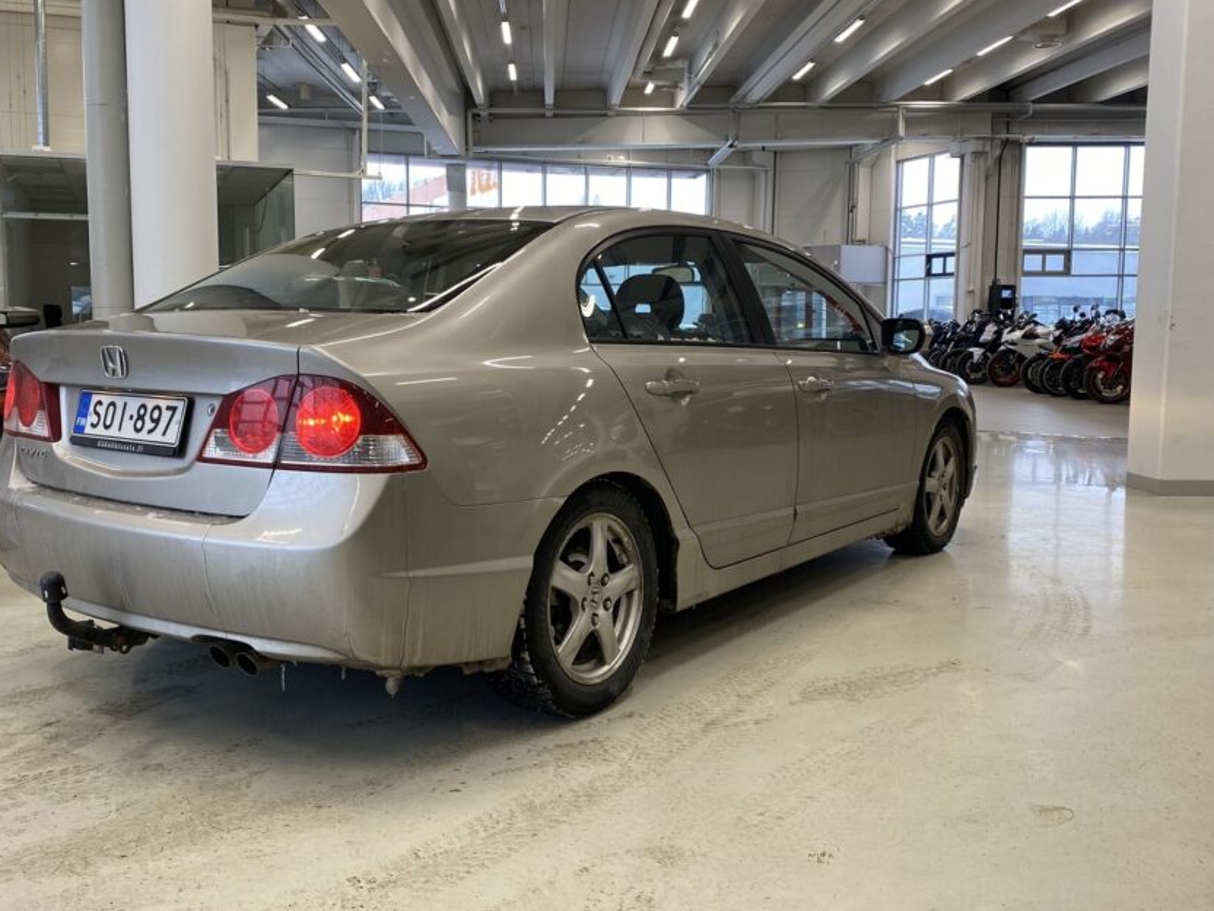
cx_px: 528
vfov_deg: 44.1
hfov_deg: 56.6
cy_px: 435
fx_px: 1122
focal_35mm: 32
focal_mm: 4.25
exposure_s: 1/100
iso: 64
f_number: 1.8
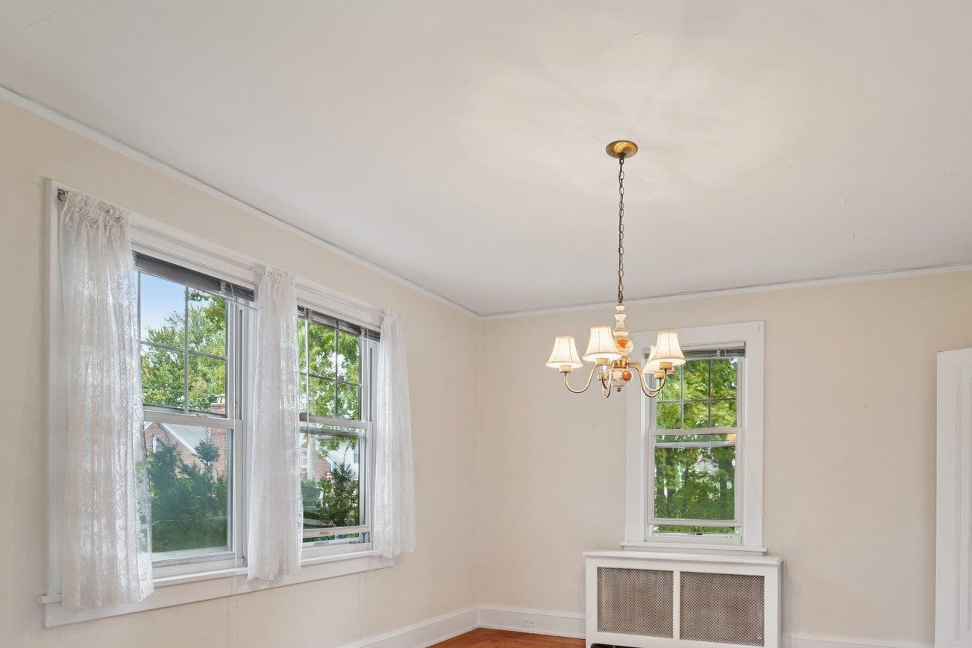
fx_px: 594
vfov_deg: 54.3
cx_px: 589
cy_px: 495
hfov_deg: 77.6
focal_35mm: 22
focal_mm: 14
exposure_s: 1/25
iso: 400
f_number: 8
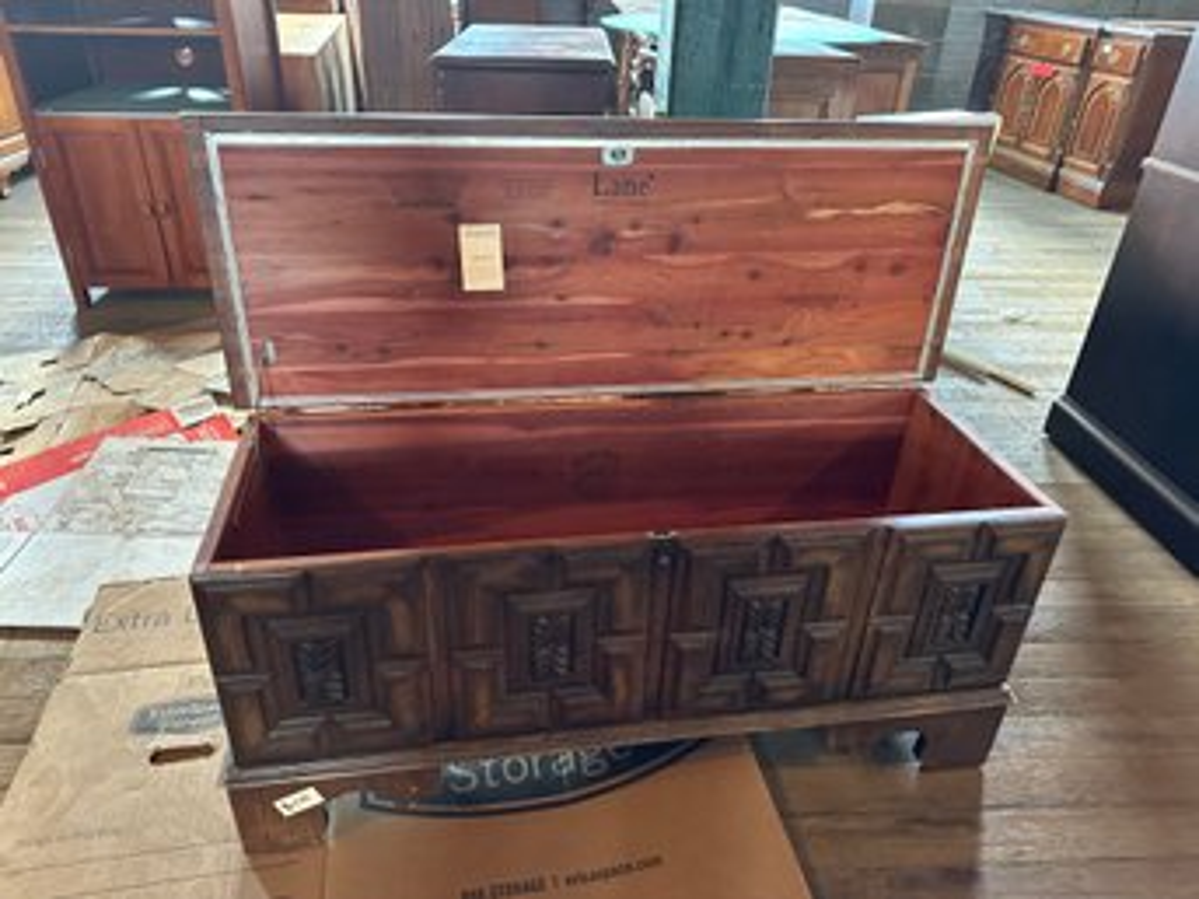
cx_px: 600
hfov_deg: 71.6
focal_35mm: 24
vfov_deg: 56.8
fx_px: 831
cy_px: 450
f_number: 1.78
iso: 640
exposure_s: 1/40
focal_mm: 6.86
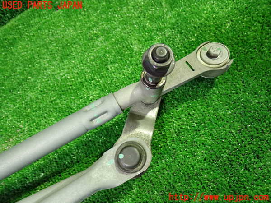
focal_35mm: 30
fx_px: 235
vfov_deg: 46.8
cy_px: 102
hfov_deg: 60.0
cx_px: 136
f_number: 2.3
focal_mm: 5.4
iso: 640
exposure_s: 1/30
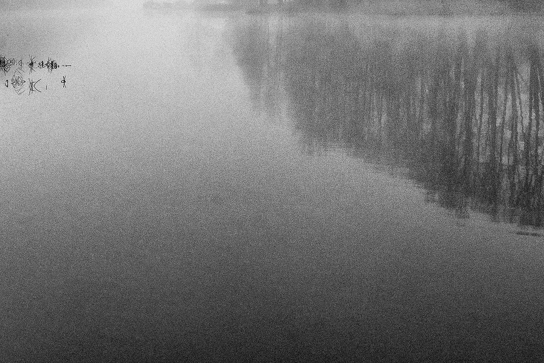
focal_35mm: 57
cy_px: 5
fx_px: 861
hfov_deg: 35.0
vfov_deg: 22.9
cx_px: 252
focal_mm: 18
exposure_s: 1/100
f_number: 11
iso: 800
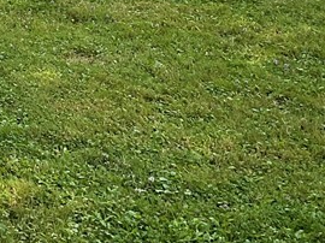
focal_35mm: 110
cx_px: -41
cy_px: -158
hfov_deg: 17.3
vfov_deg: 12.5
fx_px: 1032
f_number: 1.8
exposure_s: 1/883
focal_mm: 3
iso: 16
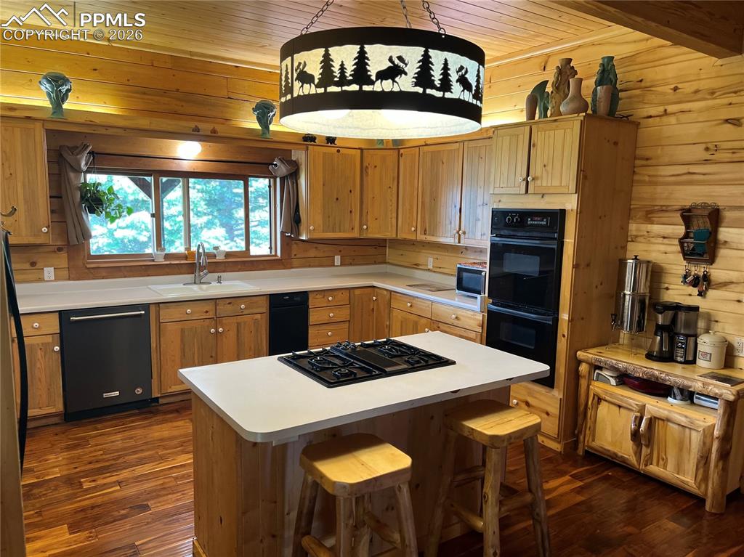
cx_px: 372
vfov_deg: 53.0
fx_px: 559
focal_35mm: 26
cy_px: 278
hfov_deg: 67.3
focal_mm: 5.7
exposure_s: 1/60
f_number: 1.5
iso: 125
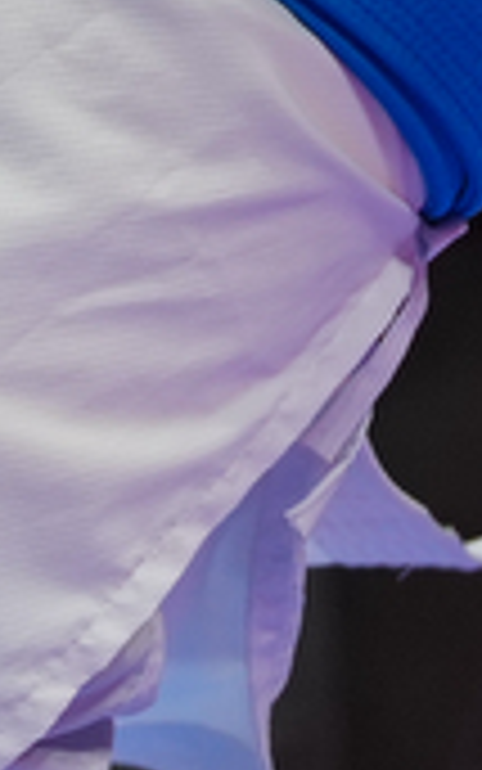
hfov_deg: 0.7
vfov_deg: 1.2
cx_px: -1793
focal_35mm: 1789
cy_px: -54
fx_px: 37569
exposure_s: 1/1000
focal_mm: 188
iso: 500
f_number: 2.8
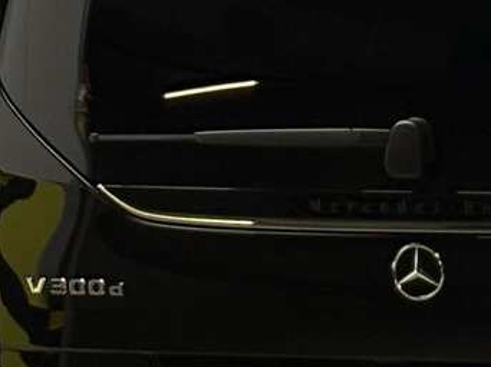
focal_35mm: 213
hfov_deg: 9.0
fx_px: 3019
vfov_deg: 7.0
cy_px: 269
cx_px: 797
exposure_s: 1/106
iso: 64
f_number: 1.6
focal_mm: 5.96
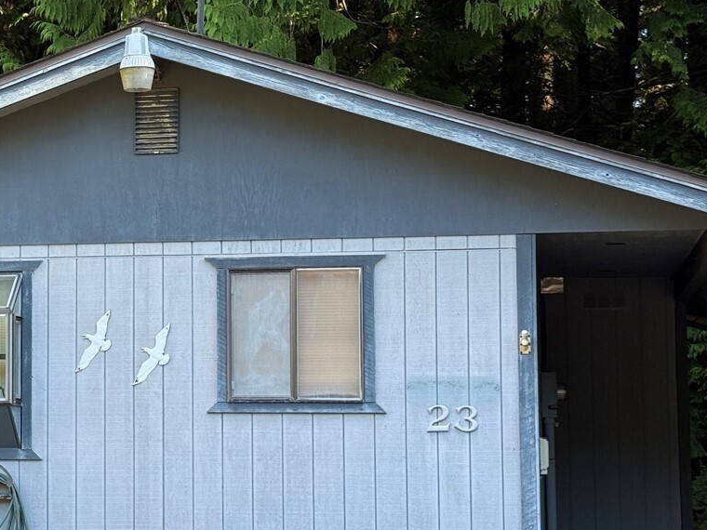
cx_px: -3
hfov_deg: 18.9
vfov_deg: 14.6
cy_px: 294
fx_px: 2063
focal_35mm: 101
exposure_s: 1/242
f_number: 1.78
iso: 64
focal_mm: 6.76
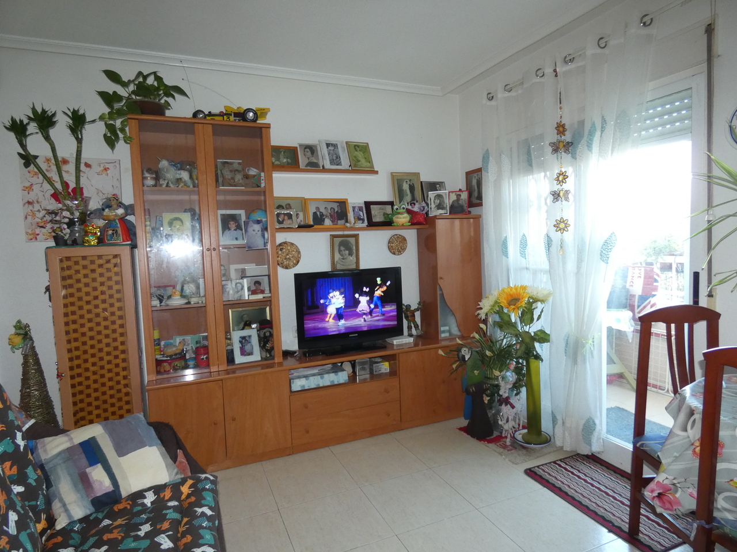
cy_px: 276
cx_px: 368
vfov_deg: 66.0
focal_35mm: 20
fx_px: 426
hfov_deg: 81.7
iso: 320
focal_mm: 3.6
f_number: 2.8
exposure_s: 1/60
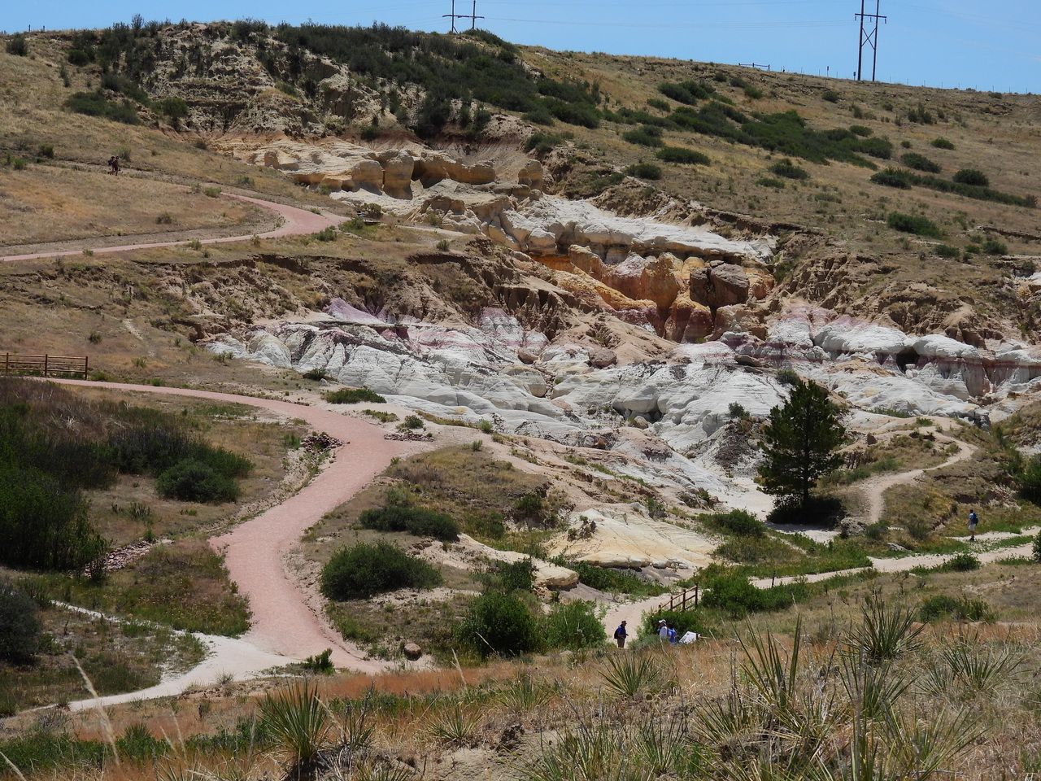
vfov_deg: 14.1
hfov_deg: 18.7
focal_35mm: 105
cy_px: 390
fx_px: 3158
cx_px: 520
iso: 100
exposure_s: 1/2000
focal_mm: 18.7
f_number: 4
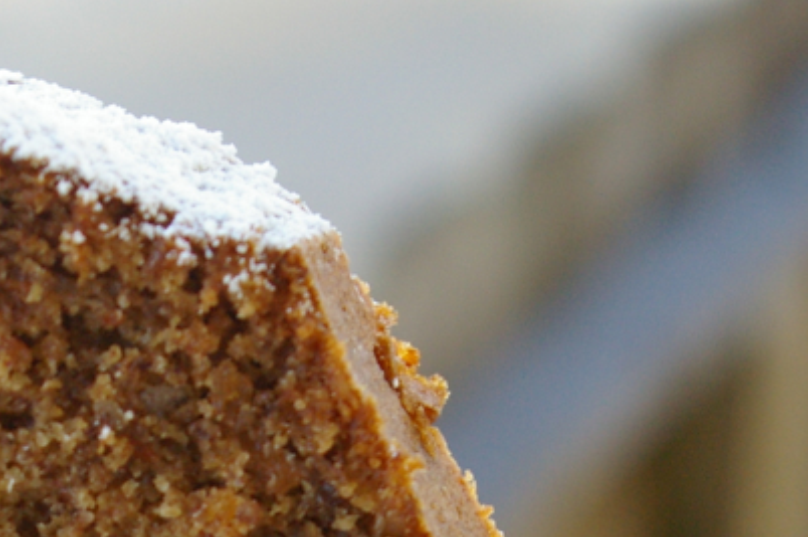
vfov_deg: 6.6
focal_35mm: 206
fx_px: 4609
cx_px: -56
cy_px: 711
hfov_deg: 9.9
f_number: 6.7
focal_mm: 43
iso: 800
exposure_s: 1/125
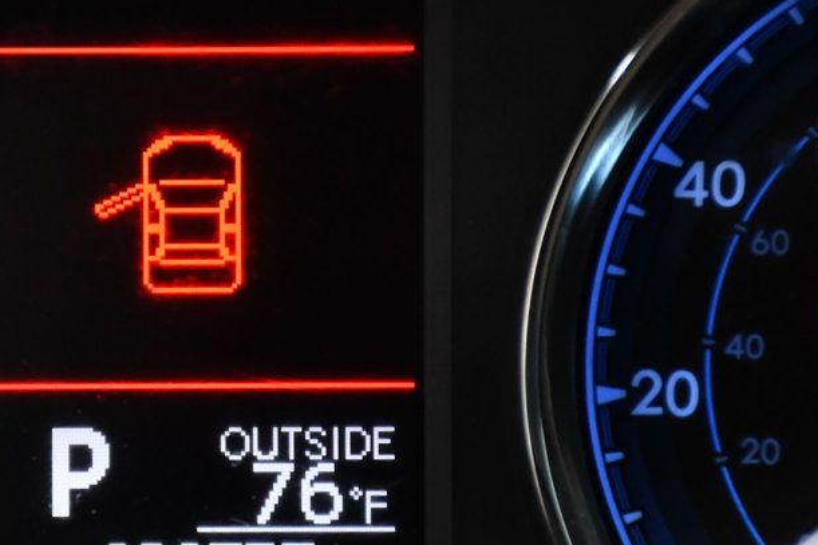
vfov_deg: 3.9
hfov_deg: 5.9
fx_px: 7996
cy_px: 325
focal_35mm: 352
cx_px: 190
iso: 2500
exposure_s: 1/160
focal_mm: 140
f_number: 5.6
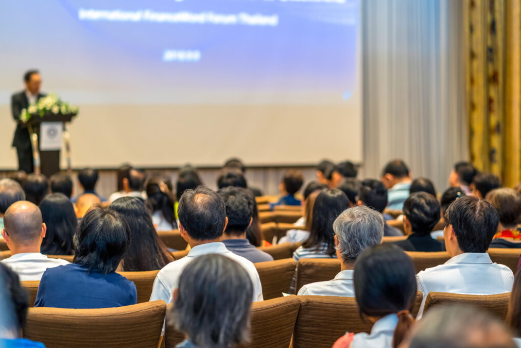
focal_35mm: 86
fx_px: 1245
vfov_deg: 15.9
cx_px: 258
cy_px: 175
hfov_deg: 23.6
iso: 1250
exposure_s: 1/80
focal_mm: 85
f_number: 2.2
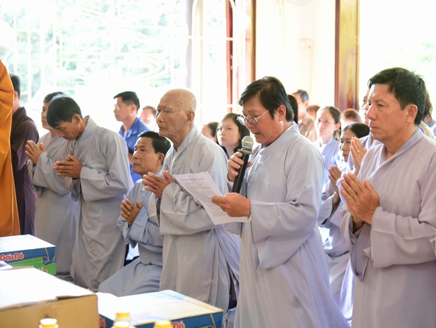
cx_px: 238
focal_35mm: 68
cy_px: 164
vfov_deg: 21.6
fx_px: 857
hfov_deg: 28.5
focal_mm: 62
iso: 1600
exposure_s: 1/40
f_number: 4
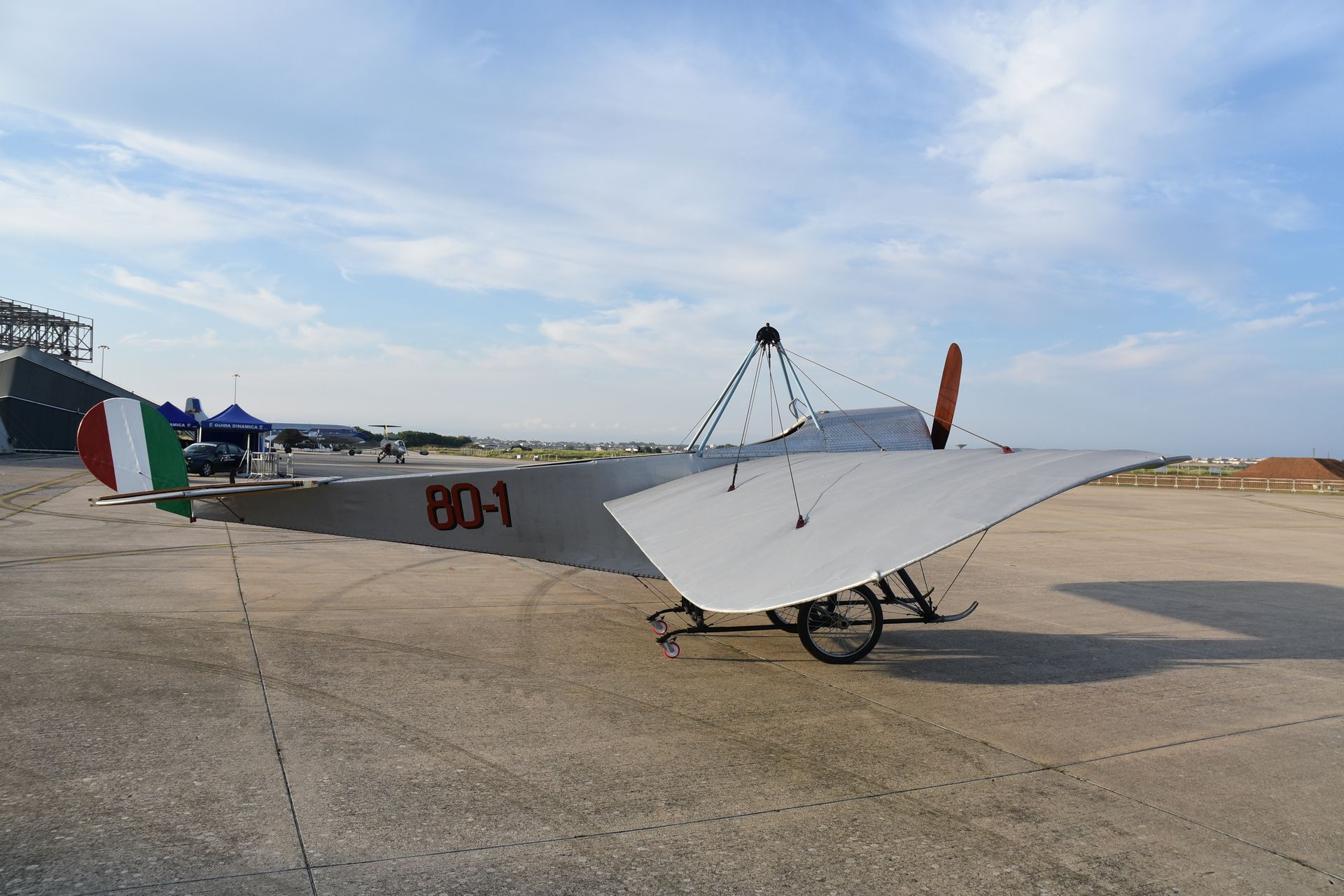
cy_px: 448
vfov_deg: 48.0
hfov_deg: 67.4
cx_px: 672
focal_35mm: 27
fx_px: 1008
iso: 320
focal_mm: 18
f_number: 8
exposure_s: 1/500
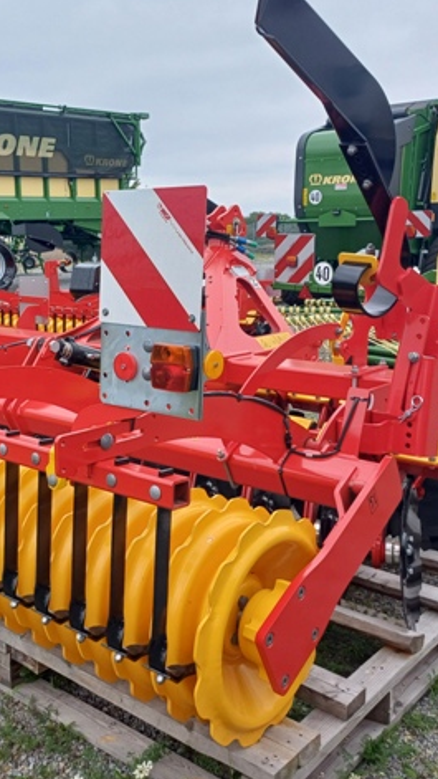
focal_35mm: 37
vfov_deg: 54.0
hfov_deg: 31.5
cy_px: 385
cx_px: 114
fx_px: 764
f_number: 1.8
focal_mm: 4.65
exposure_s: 1/436
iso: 50
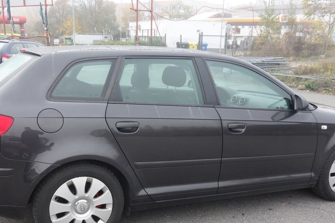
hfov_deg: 49.5
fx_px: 363
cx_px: 156
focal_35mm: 39
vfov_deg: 33.8
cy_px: 152
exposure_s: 1/100
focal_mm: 10.4
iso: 125
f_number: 4.5
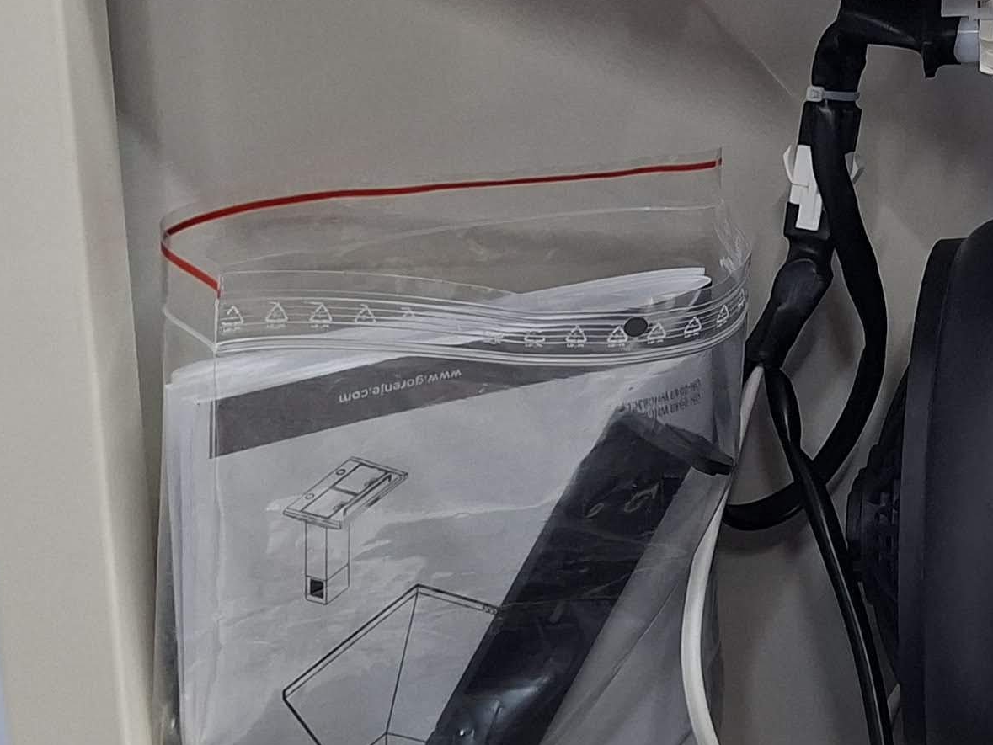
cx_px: 1190
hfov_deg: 23.0
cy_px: 179
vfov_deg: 18.8
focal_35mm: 78
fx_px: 2238
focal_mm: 5.54
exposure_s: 1/50
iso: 160
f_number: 1.8
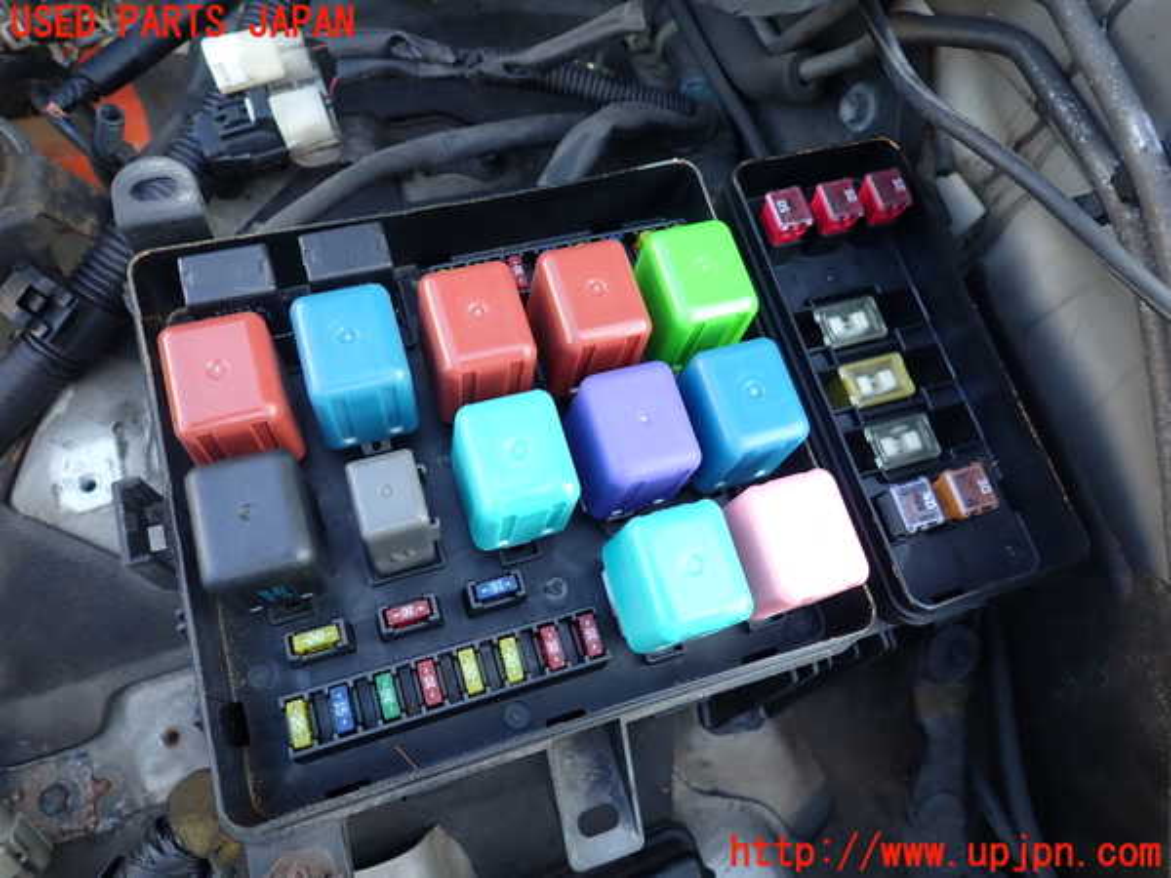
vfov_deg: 54.9
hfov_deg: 69.4
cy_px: 439
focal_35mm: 25
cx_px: 586
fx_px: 846
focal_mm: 4.5
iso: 160
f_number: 2
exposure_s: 1/125
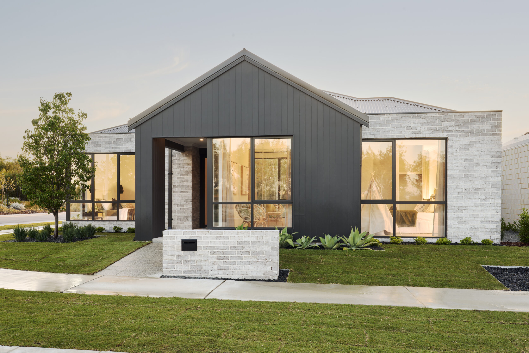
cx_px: 264
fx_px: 514
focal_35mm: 35
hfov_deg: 54.4
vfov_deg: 37.9
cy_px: 176
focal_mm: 35
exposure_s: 1/15
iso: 200
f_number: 9.5
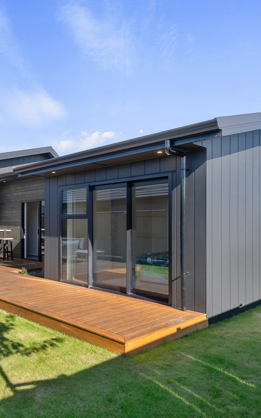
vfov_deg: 66.5
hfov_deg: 43.4
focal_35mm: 28
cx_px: 71
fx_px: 319
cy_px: 208
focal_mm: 18
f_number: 20
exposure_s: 1/20
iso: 500
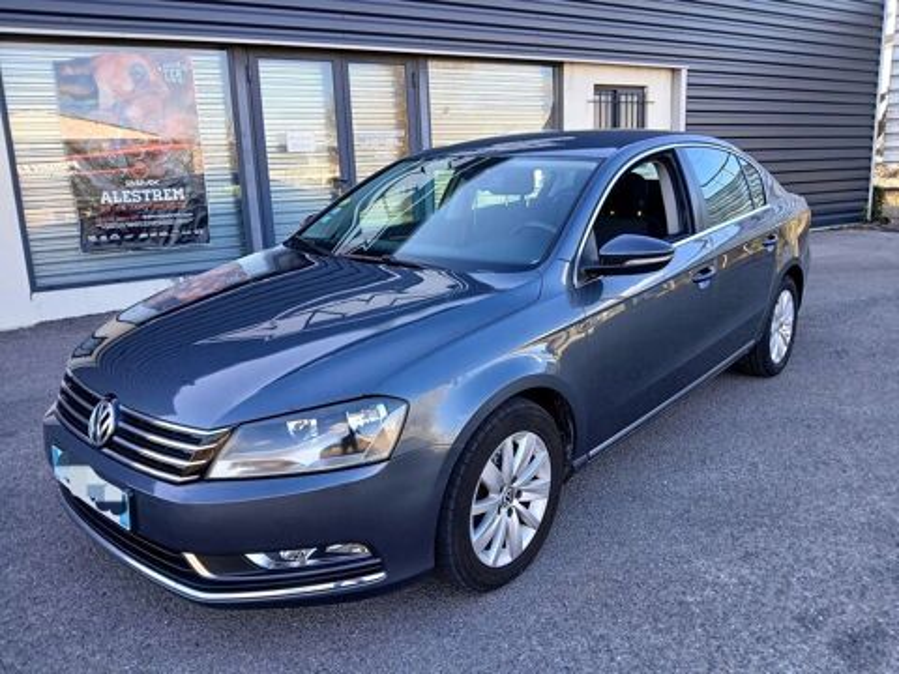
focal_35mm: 26
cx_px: 450
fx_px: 675
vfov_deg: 53.1
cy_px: 337
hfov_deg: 67.3
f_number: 1.8
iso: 32
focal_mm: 3.98
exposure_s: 1/101
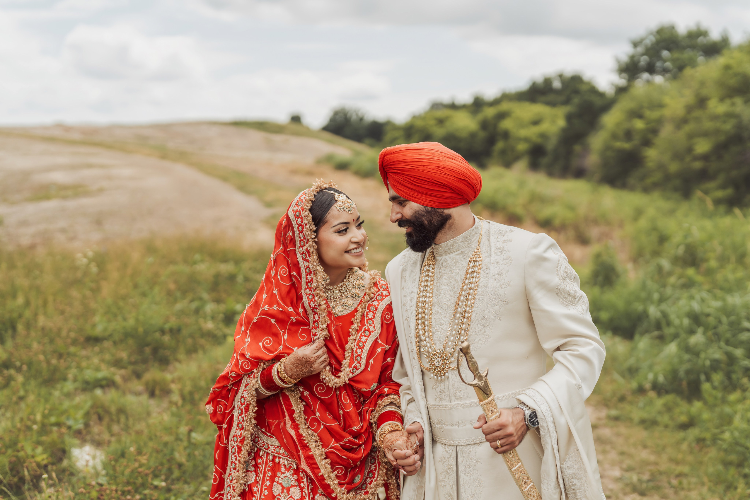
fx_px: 1042
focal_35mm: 50
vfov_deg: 27.0
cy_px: 250
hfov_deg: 39.6
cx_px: 375
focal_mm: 50
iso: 100
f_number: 2
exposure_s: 1/3200
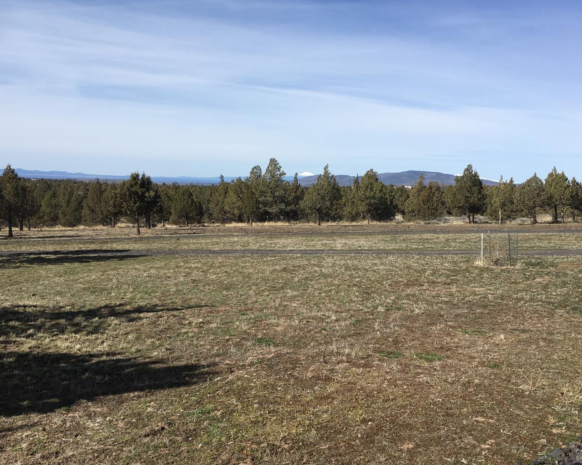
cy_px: 217
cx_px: 305
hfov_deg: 54.2
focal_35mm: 33
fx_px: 568
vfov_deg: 44.5
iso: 25
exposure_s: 1/1789
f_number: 2.2
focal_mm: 4.15
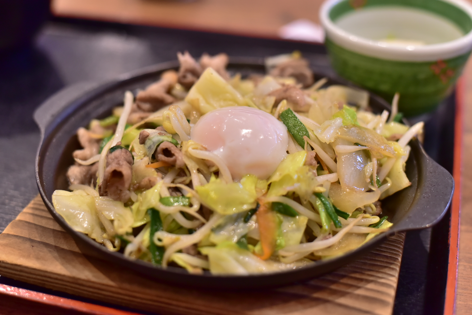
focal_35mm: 50
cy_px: 158
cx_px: 236
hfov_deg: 39.6
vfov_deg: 27.0
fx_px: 656
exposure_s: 1/160
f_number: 3.5
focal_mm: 50
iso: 1250
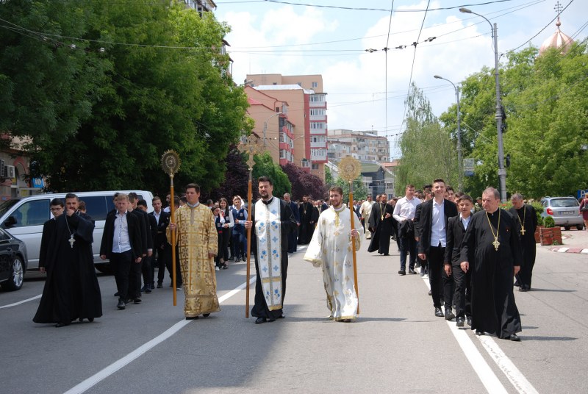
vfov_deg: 19.0
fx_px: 1178
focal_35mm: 72
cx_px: 294
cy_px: 197
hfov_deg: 28.0
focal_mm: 48
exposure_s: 1/200
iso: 100
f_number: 6.3
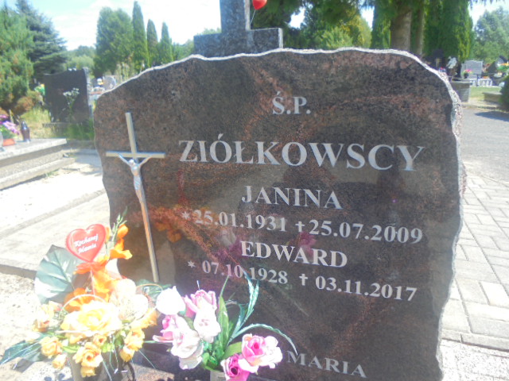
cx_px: 254
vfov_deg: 53.1
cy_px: 190
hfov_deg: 67.3
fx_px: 382
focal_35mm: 26
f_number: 3.5
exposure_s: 1/320
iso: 100
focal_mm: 4.6
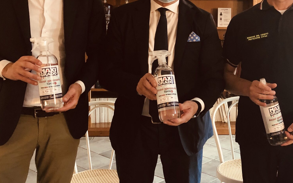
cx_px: 216
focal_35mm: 51
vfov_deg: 25.2
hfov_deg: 38.7
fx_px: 407
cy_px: 61
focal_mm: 4
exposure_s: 1/17
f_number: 1.8
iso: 100
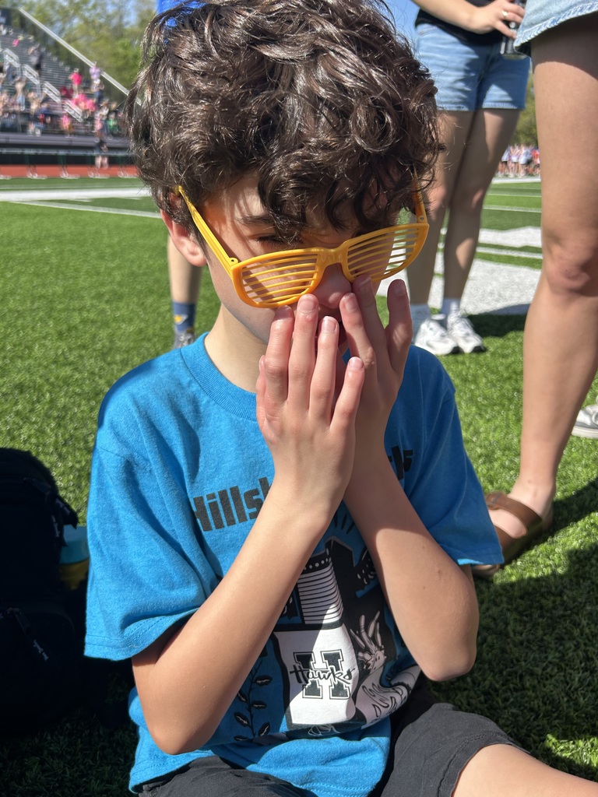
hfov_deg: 53.1
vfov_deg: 67.3
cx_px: 299
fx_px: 599
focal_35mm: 26
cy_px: 398
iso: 50
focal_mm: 5.7
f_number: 1.5
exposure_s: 1/2457
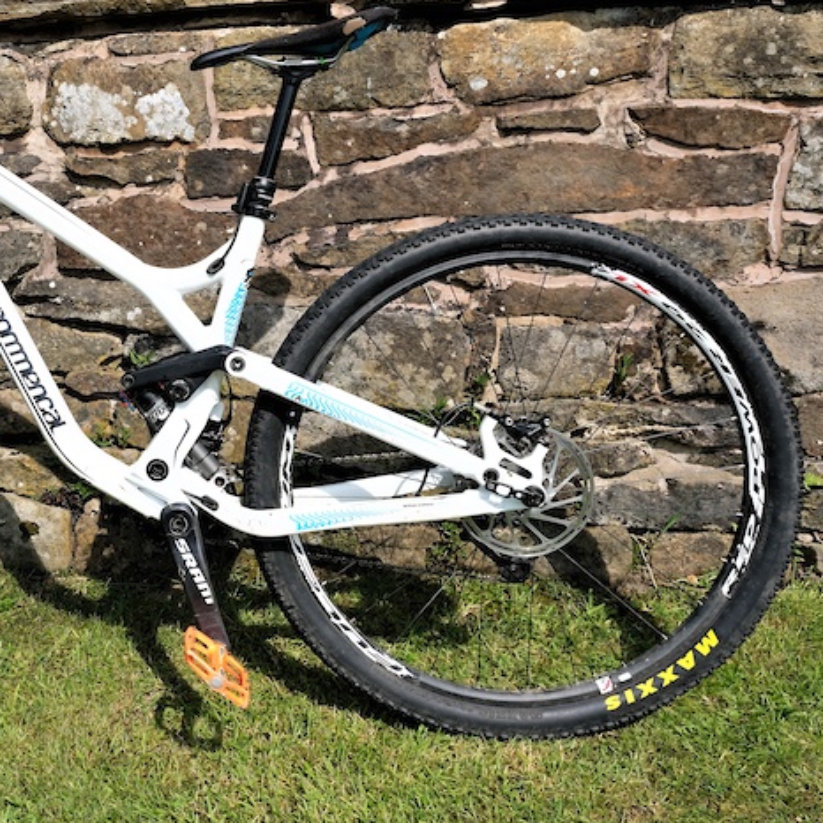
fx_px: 941
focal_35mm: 35
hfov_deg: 44.1
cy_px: 358
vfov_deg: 47.1
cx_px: 124
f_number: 9
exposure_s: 1/320
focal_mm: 16
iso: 200
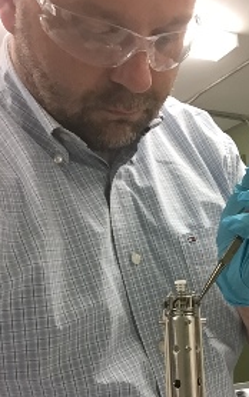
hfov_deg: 23.7
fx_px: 575
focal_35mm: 53
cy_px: 264
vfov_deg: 37.8
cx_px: 232
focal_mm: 2.65
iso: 80
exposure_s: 1/30
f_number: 2.2
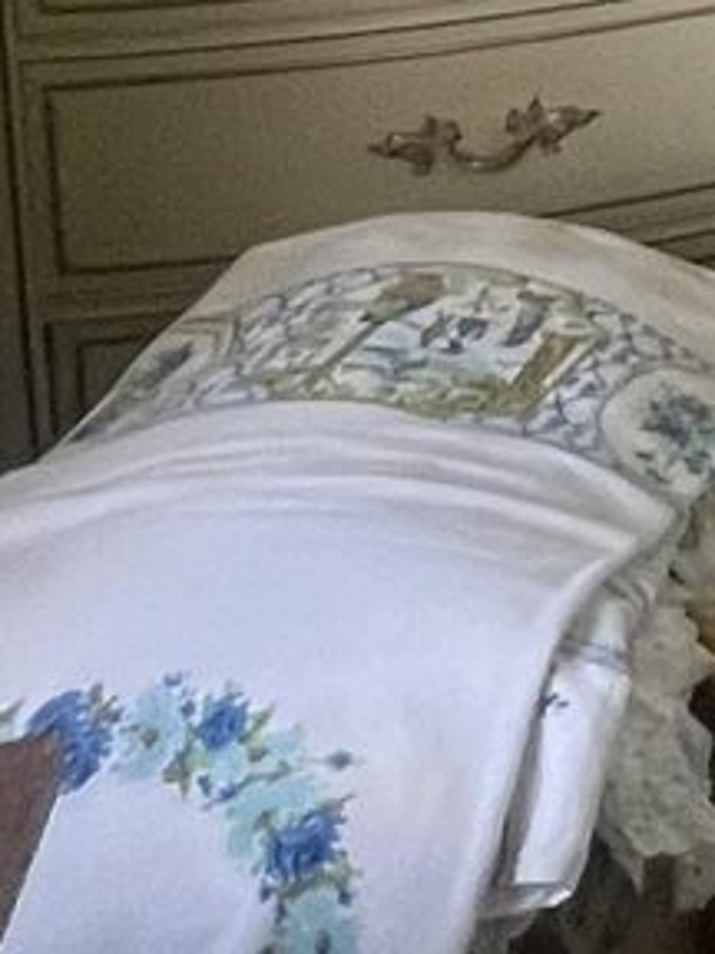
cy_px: -845
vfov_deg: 15.7
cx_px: 2486
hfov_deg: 9.2
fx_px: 2864
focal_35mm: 104
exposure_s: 1/99
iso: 160
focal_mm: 1.57
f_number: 1.8
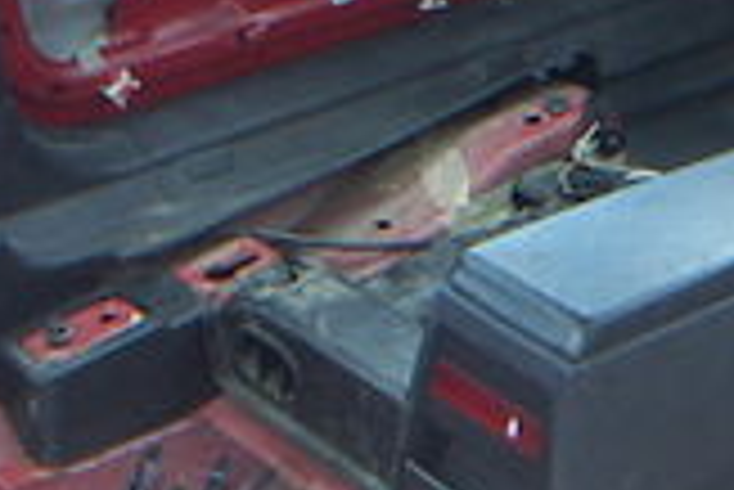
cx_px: 811
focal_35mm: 147
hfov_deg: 13.7
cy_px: 580
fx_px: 3000
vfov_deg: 9.2
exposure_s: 1/50
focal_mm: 4.7
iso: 50
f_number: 2.8
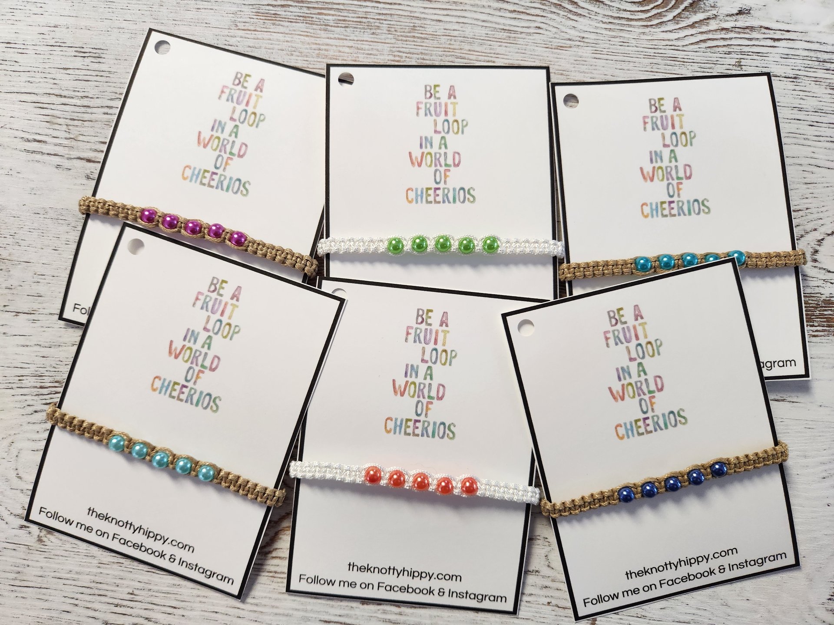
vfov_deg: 58.9
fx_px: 554
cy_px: 312
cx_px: 417
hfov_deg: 73.9
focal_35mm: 23
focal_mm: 5.4
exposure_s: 1/120
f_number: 1.8
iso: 200
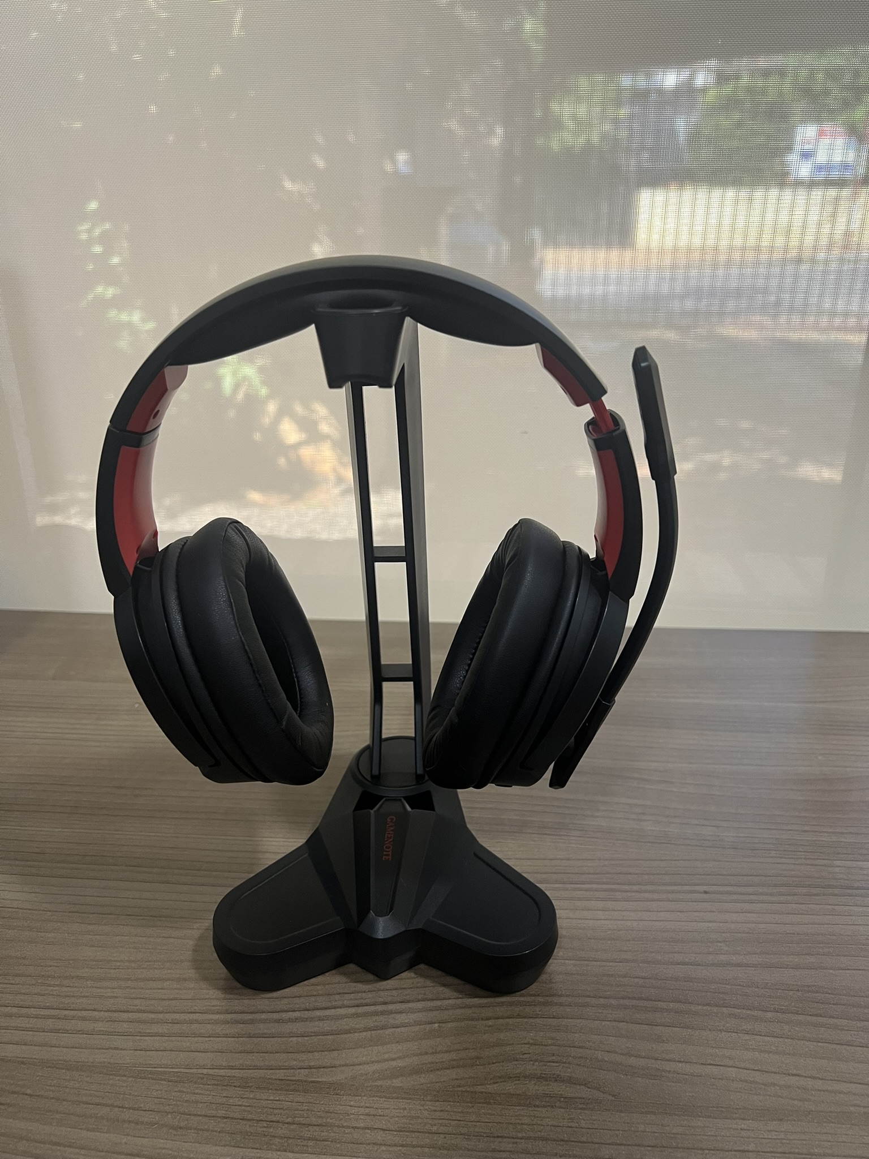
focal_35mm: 26
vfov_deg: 67.3
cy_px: 580
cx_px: 434
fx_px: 870
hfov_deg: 53.1
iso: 160
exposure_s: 1/60
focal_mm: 5.7
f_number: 1.5
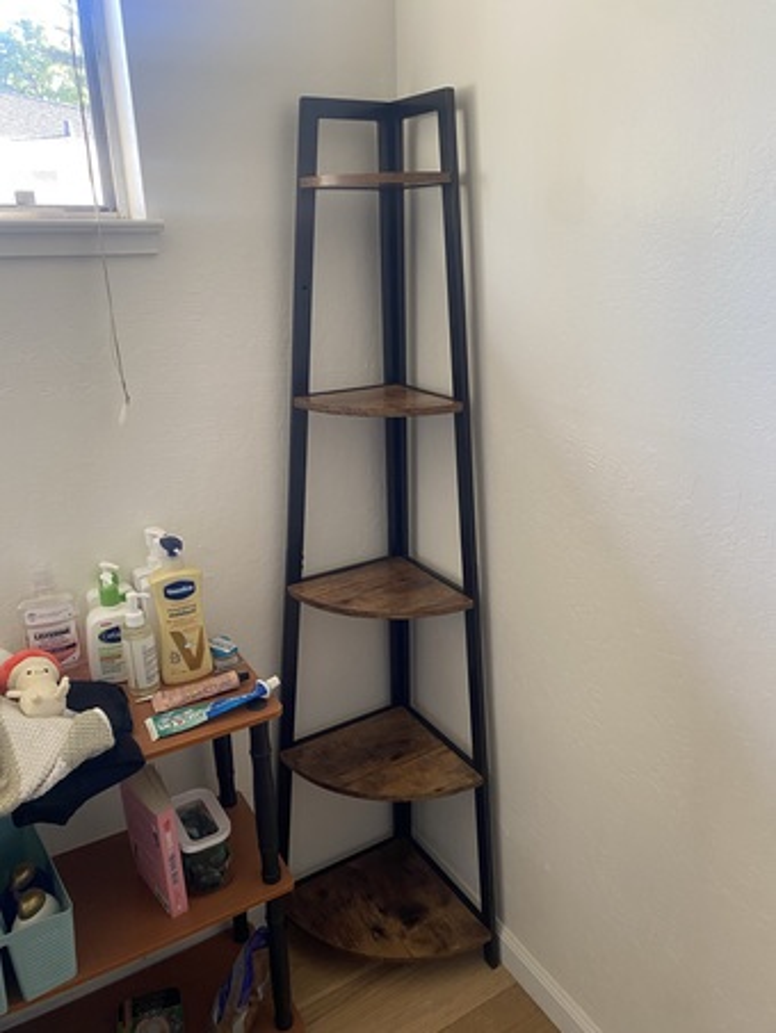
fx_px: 777
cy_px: 516
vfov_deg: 67.3
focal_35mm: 26
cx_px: 388
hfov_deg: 53.1
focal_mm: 4.25
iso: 125
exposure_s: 1/64
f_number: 1.8
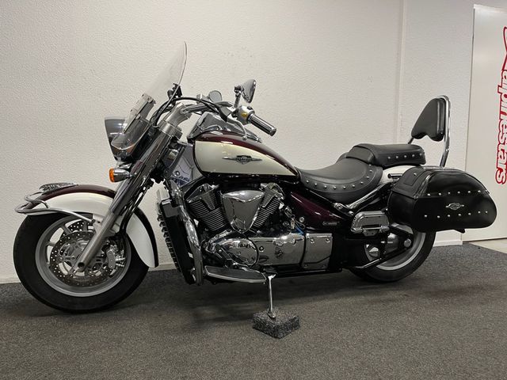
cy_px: 190
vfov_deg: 53.1
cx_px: 254
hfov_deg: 67.3
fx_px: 381
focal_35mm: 26
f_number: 1.6
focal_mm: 5.1
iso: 80
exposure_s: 1/50
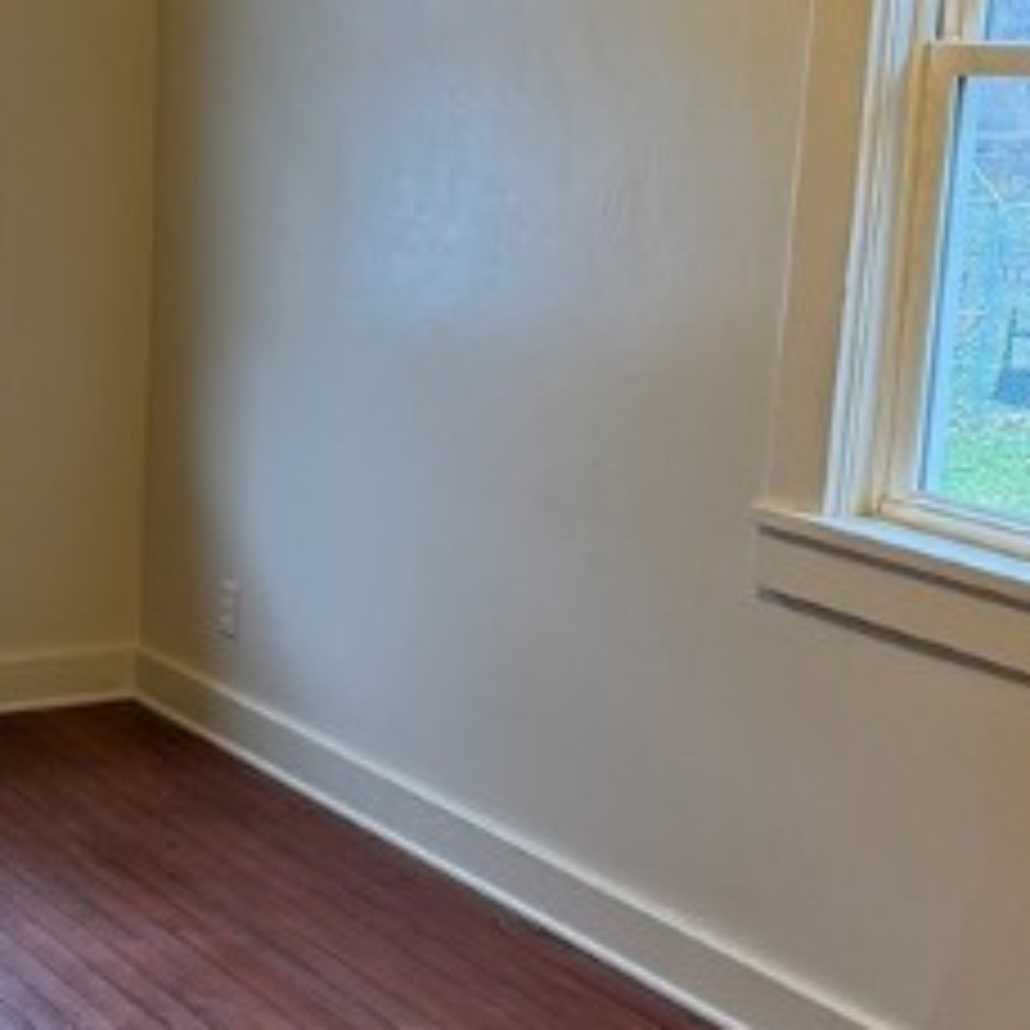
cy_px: 540
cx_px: -54
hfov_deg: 23.1
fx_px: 2390
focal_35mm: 71
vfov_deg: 24.3
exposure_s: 1/60
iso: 250
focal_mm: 6.76
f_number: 1.78
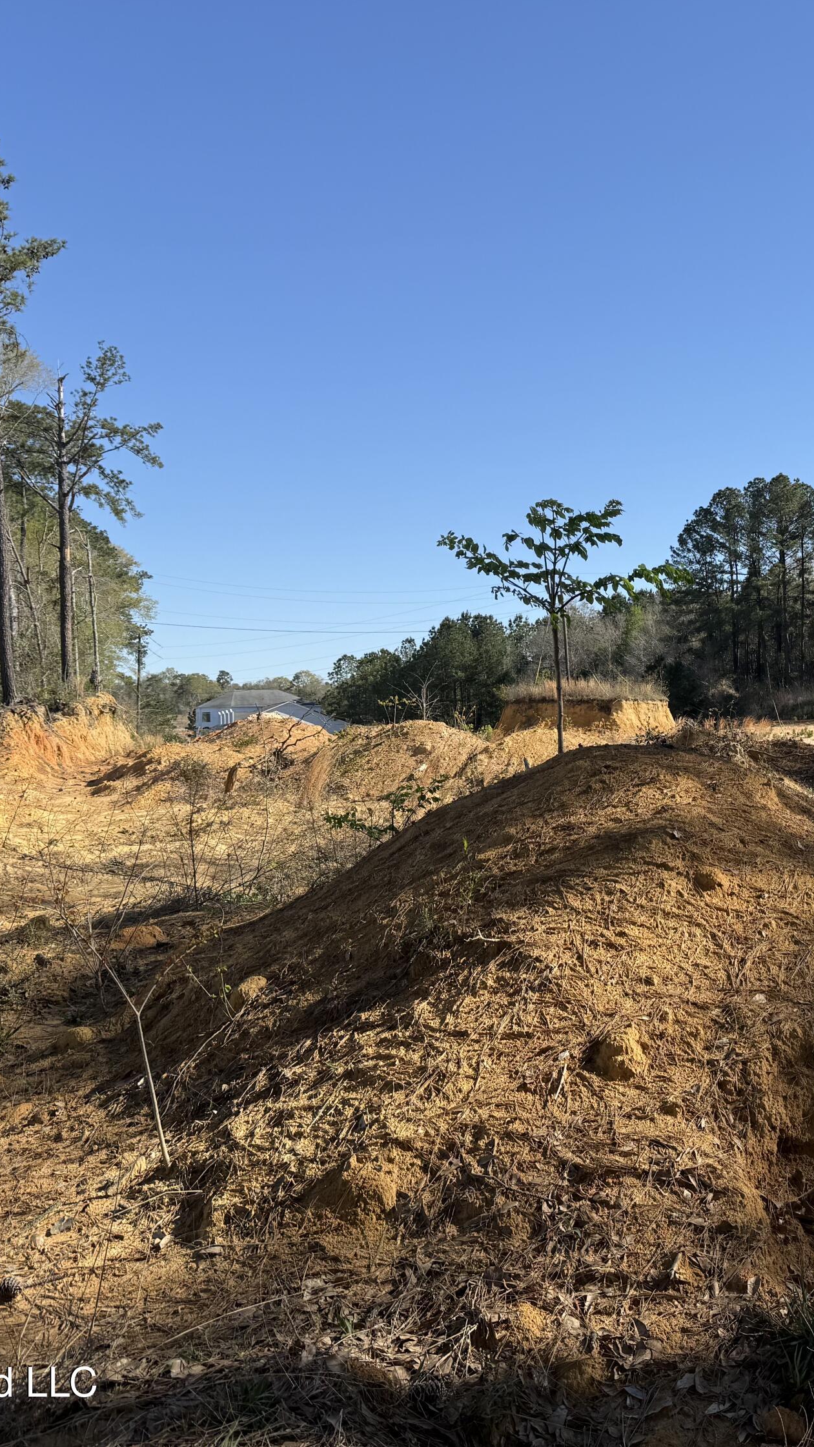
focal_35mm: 35
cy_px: 723
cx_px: 768
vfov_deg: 56.6
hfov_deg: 31.7
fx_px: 1343
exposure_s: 1/3584
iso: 80
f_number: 1.78
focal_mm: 6.76
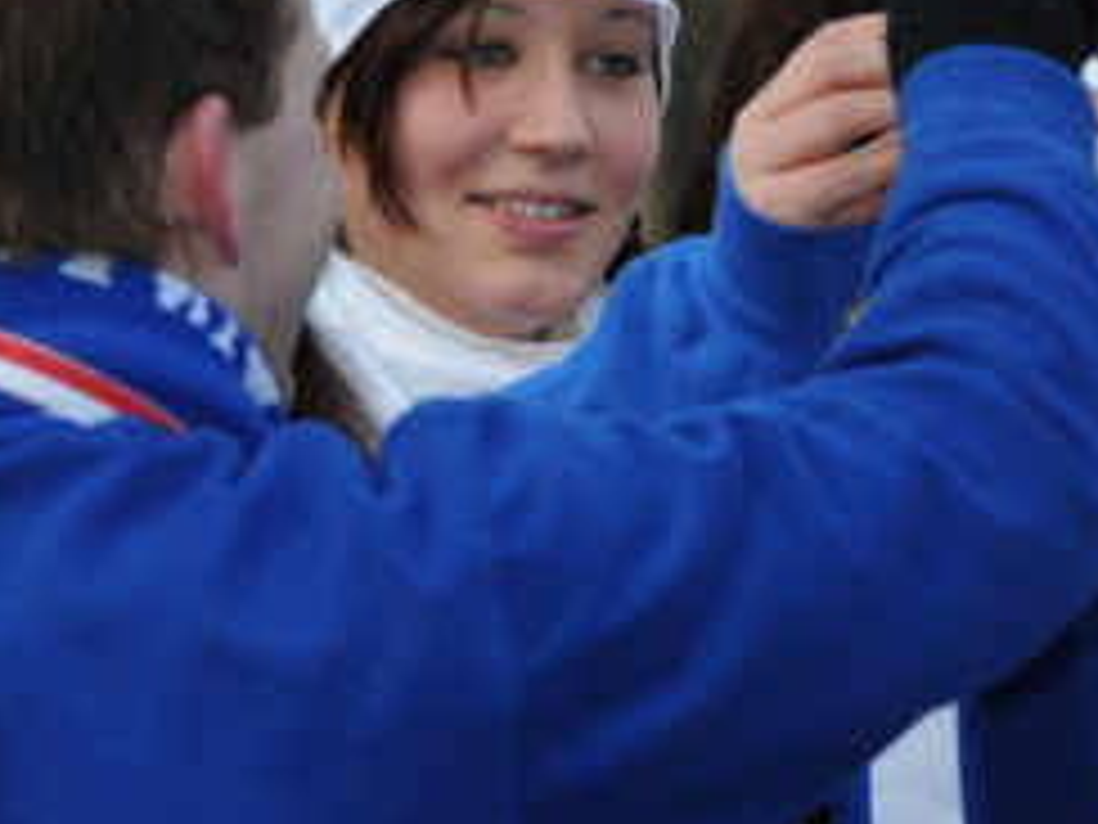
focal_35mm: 355
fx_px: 11260
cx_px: 585
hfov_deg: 5.6
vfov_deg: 4.2
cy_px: 117
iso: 200
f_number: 8
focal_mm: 150
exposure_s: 1/250
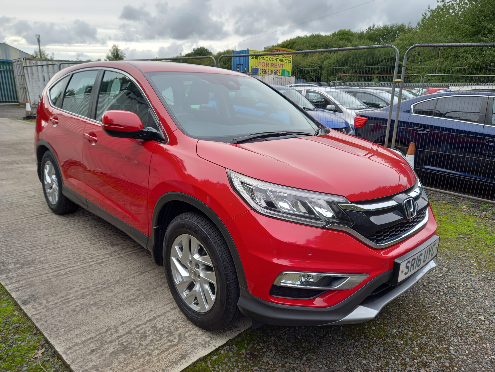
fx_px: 357
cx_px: 248
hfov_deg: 69.4
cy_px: 186
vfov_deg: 54.9
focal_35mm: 25
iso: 40
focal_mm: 4.6
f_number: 2
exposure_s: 1/120
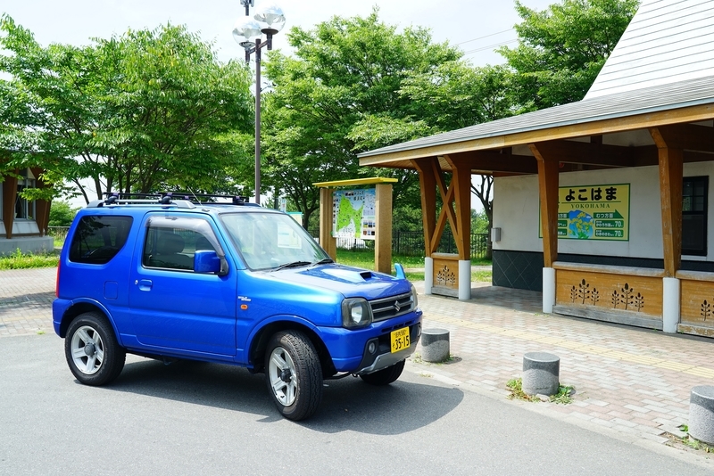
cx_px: 357
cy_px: 238
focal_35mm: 31
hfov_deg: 60.3
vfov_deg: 42.4
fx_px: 615
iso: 200
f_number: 9
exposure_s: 1/60
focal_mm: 31
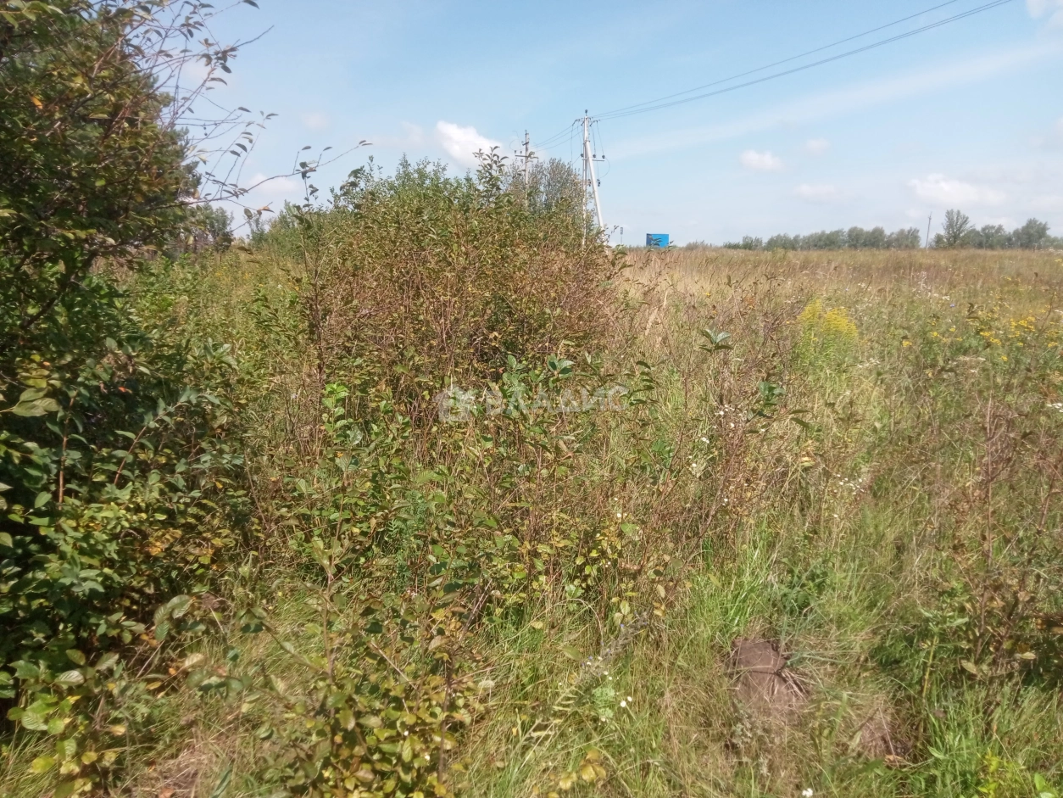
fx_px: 860
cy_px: 399
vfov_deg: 49.8
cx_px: 532
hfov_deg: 63.4
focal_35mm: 28
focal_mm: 3.46
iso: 100
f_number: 2.2
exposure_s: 1/784
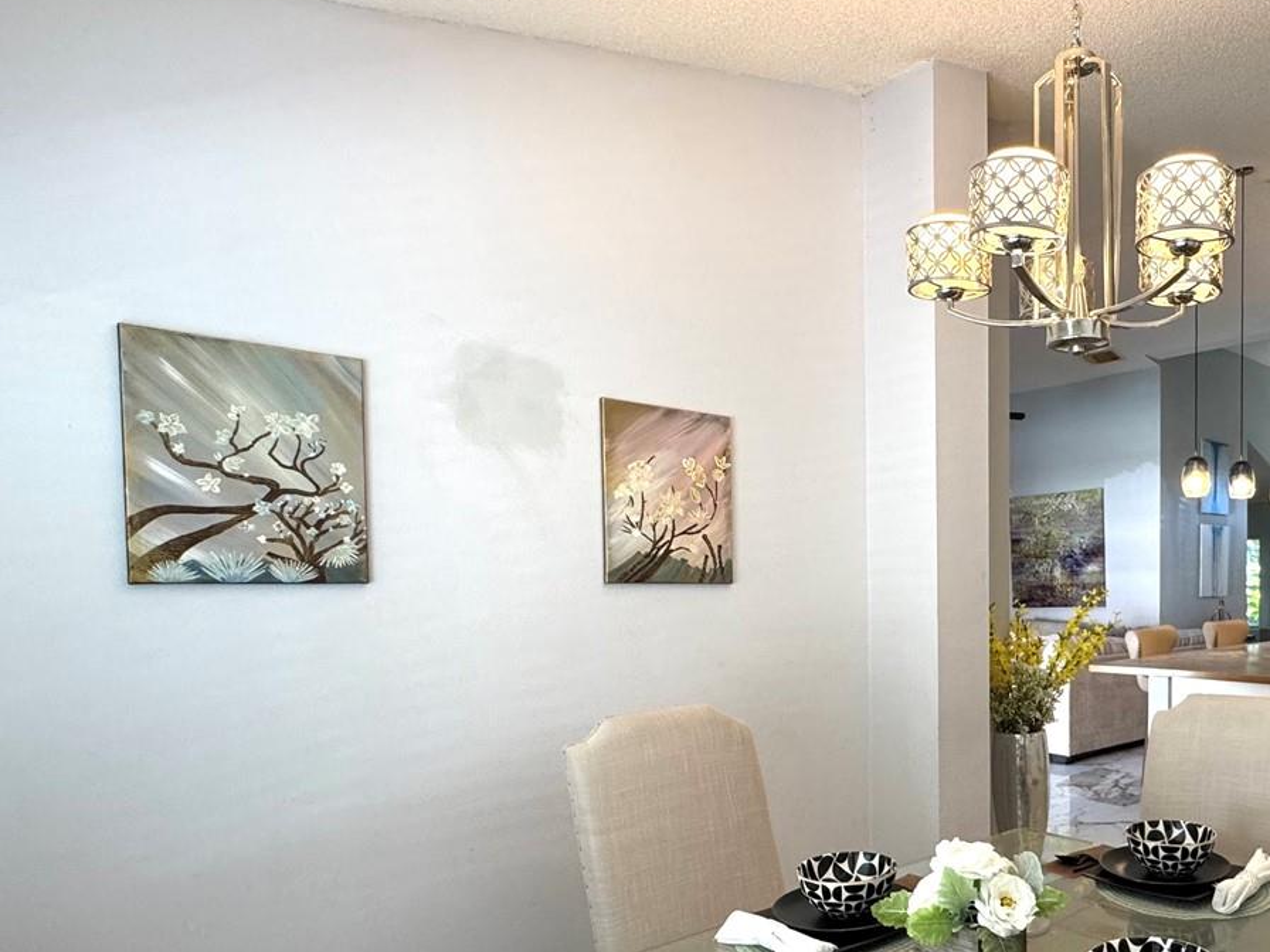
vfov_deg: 53.9
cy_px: 625
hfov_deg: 64.6
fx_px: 917
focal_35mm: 25
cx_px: 975
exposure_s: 1/120
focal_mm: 2.22
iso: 200
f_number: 2.2
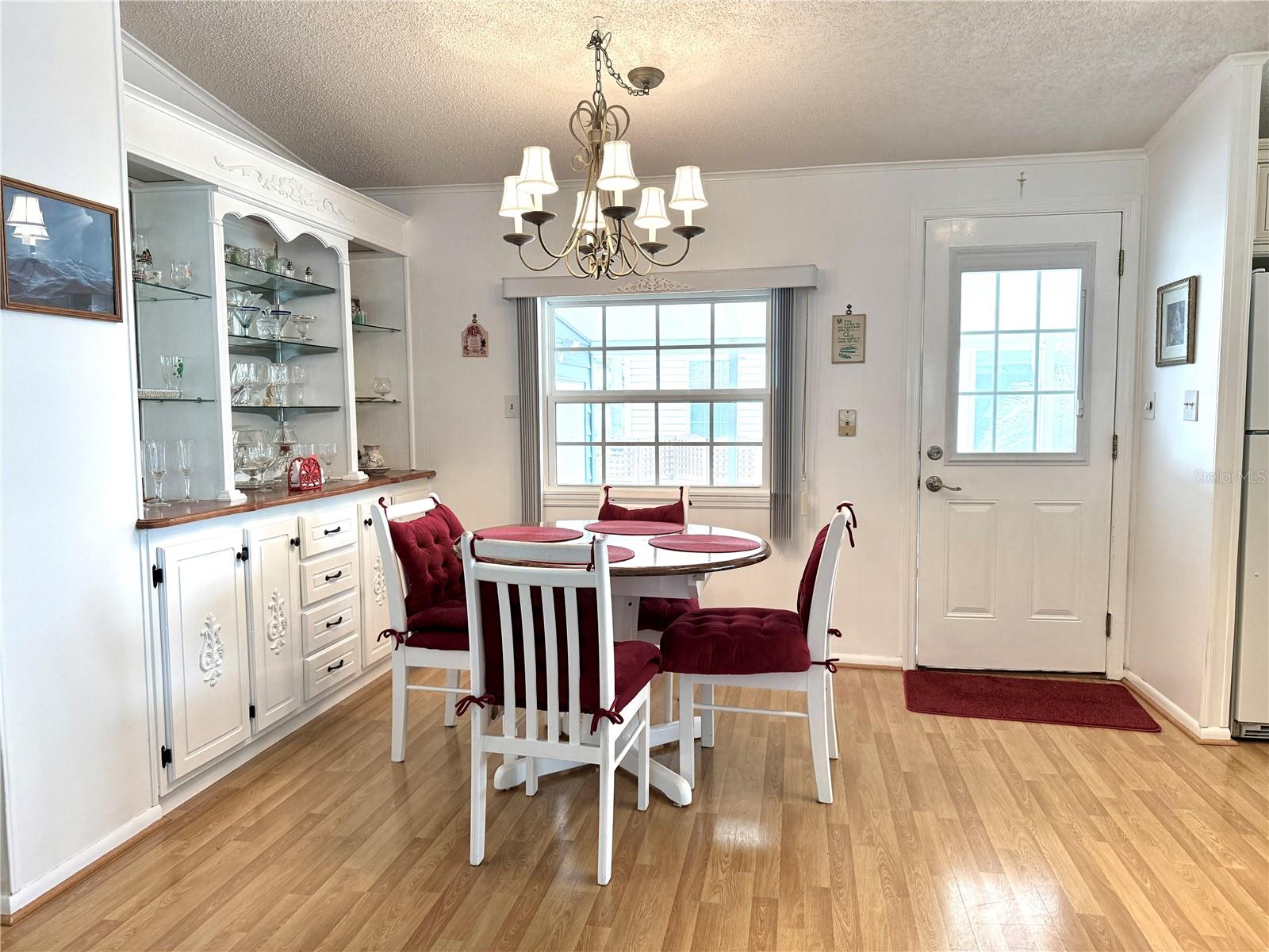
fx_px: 880
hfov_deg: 71.6
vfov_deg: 56.8
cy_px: 476
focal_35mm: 24
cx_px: 634
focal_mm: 6.76
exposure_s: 1/240
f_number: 1.78
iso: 200
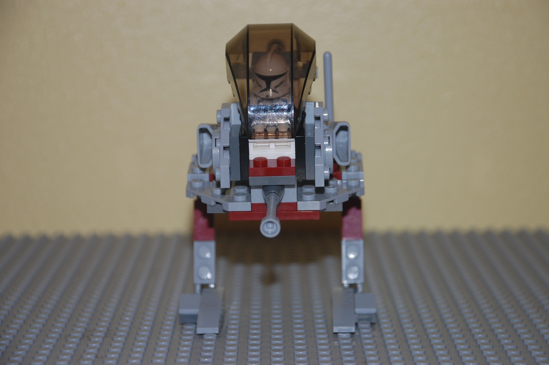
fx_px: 1714
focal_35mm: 112
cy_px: 182
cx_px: 274
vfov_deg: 12.2
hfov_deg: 18.2
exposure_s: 1/60
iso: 400
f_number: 5.6
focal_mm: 75
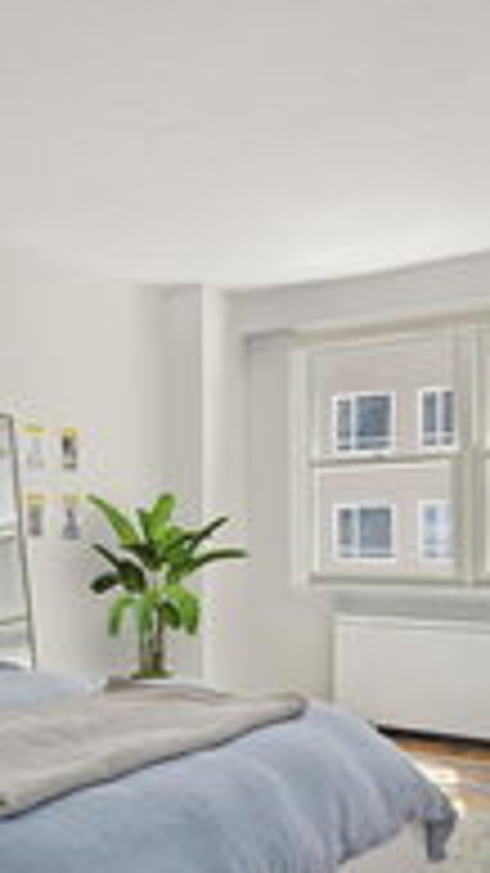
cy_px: 536
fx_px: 1017
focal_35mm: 44
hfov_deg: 26.1
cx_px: 36
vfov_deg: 46.1
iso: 250
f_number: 11
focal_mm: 17
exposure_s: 1/3
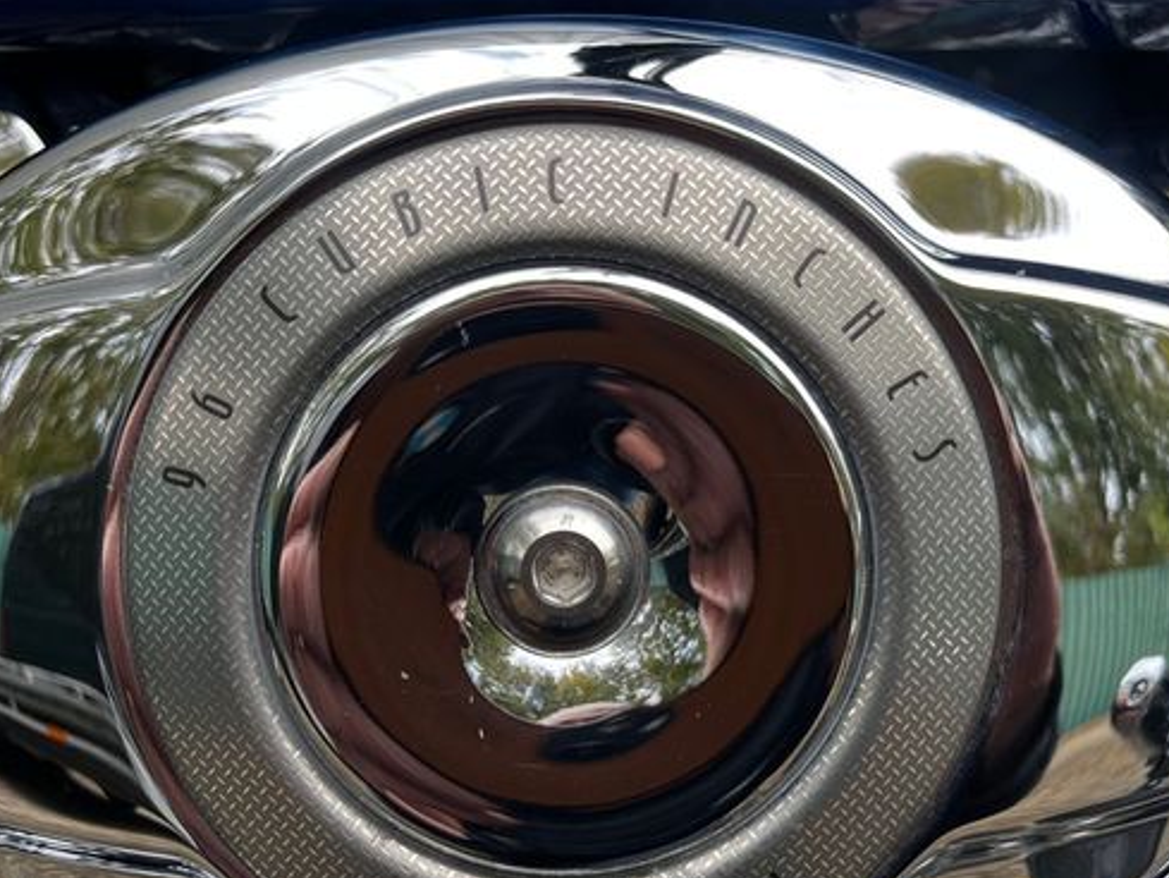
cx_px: 555
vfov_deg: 41.6
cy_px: 531
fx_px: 1148
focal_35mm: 34
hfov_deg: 53.9
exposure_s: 1/121
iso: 50
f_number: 1.6
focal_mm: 5.1
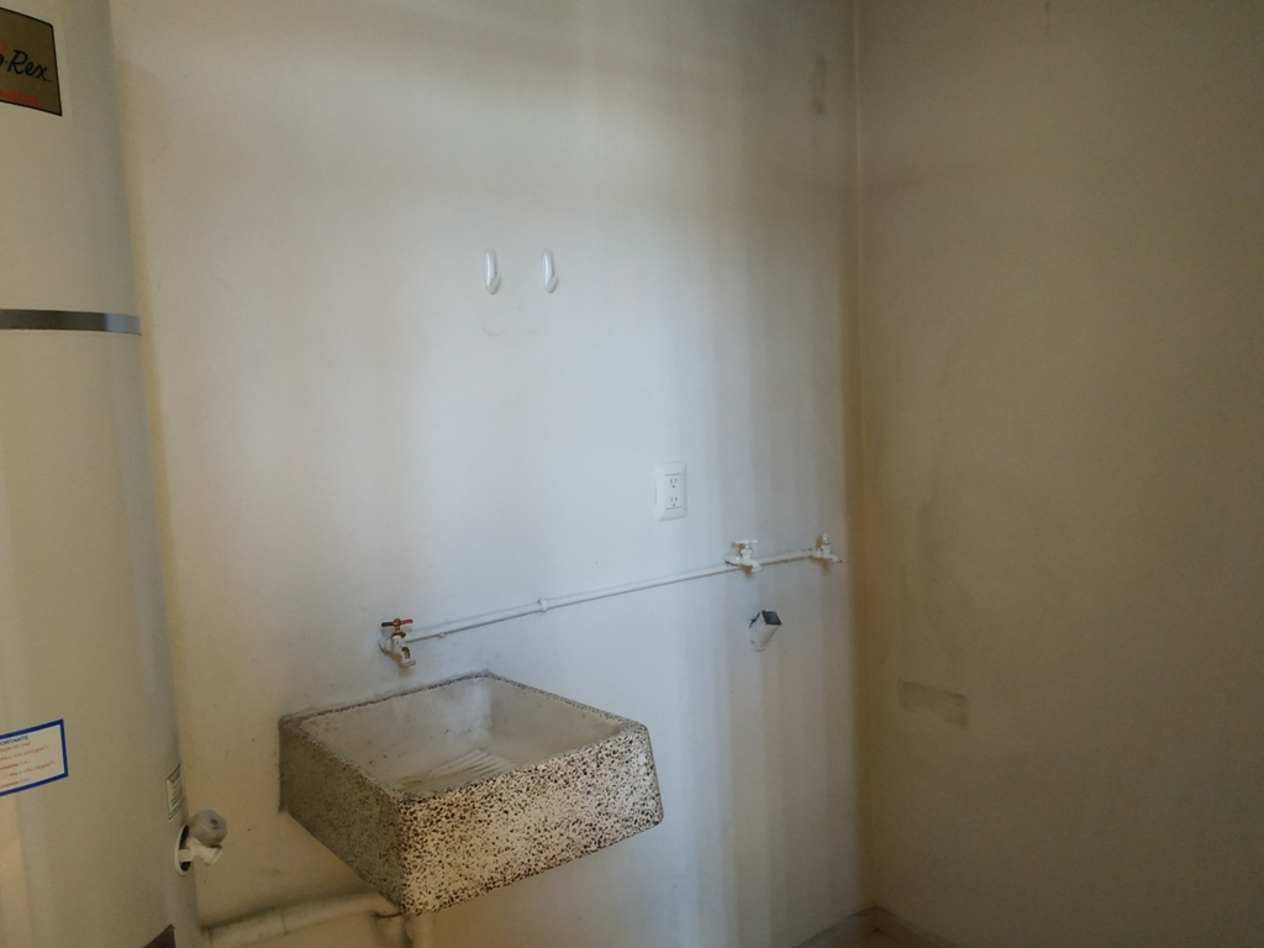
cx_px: 632
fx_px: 876
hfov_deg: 71.6
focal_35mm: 24
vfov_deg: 56.8
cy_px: 474
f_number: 1.9
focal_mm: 3.94
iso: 1000
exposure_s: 1/20
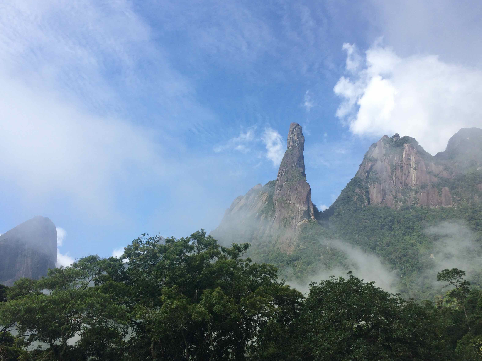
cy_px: 182
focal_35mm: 30
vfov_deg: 46.8
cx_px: 235
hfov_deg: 60.0
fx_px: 418
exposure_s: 1/2415
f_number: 2.2
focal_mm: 4.15
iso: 32
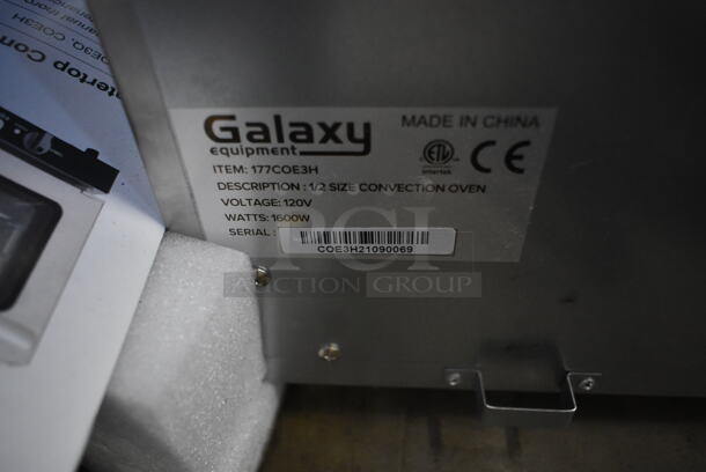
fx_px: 530
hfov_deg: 67.3
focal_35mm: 27
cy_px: 236
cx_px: 353
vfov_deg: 48.0
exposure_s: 1/125
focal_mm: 18
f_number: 3.5
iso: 3200
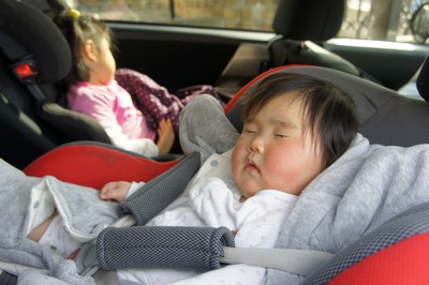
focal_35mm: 32
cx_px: 214
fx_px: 375
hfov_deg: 59.5
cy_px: 142
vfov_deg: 41.6
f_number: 4
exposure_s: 1/80
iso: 200
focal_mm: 21
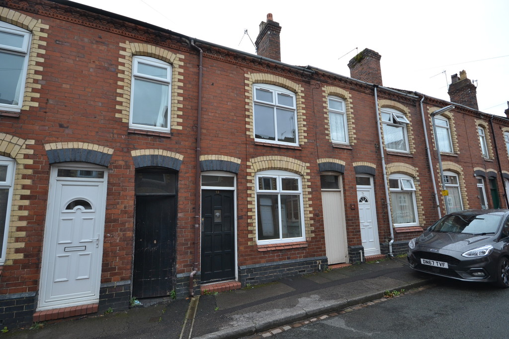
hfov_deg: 92.4
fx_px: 244
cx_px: 254
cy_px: 170
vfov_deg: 69.7
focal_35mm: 17
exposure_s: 1/200
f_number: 7.1
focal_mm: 11.5
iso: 400
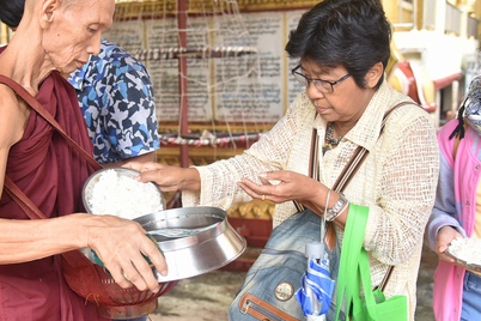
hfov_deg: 35.7
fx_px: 735
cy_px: 183
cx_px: 140
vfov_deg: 24.6
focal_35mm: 55
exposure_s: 1/60
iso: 1000
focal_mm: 34
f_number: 4
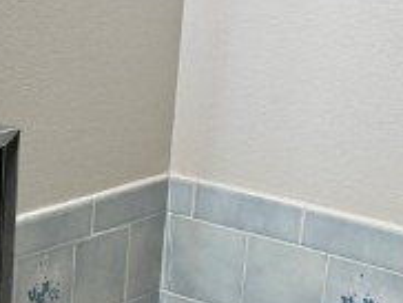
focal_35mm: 135
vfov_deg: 11.0
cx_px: -177
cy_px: 241
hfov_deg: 13.8
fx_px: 1574
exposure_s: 1/120
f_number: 1.78
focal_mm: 6.76
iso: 100
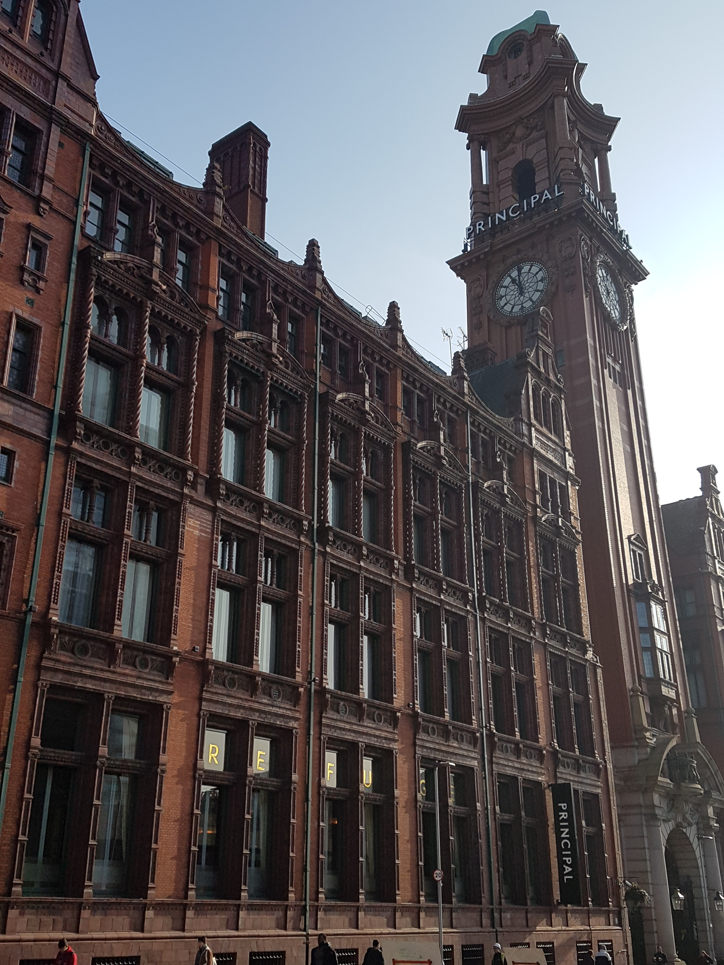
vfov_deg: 67.3
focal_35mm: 26
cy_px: 482
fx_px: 725
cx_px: 362
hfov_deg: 53.1
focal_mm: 4.2
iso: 40
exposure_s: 1/2256
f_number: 1.7
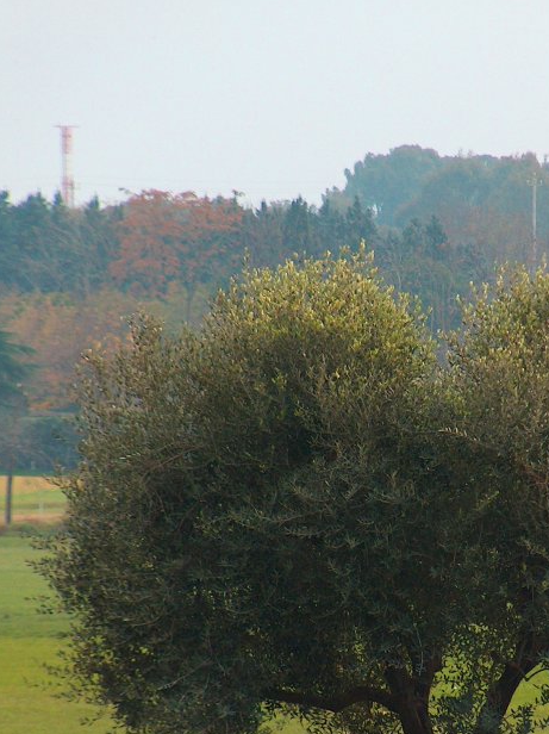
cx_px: 411
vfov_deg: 4.7
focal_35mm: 422
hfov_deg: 3.5
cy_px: 549
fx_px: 8936
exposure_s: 1/275
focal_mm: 52.19
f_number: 3.1
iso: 200
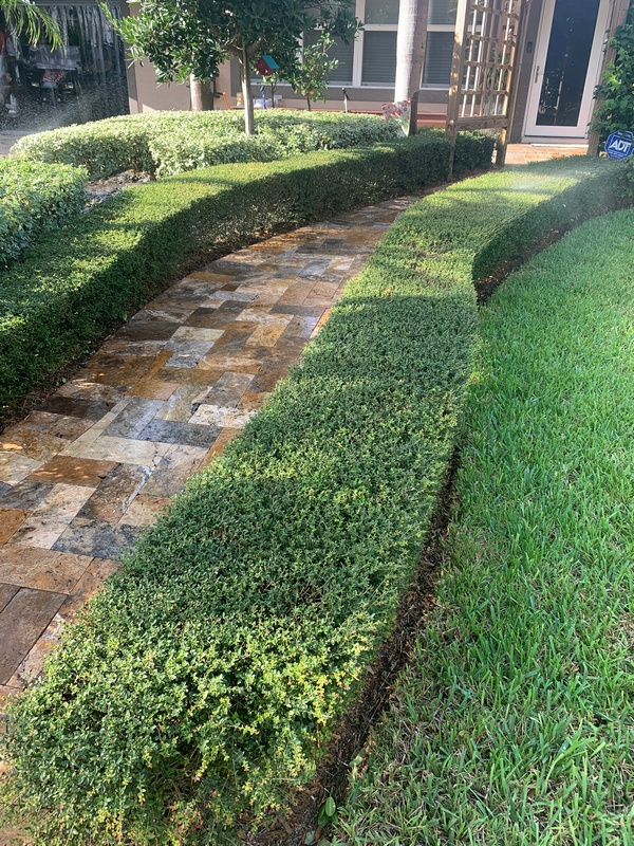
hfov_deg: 53.1
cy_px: 423
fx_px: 635
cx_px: 317
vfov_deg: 67.3
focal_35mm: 26
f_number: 1.8
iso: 25
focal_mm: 4.25
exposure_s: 1/128
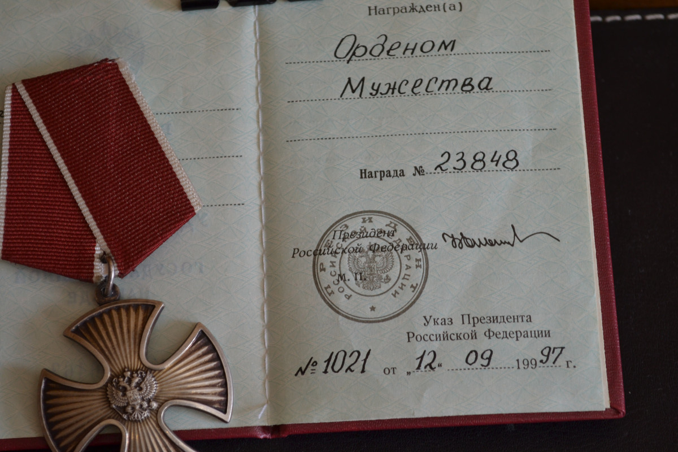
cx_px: 339
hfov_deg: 24.6
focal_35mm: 82
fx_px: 1554
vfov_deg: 16.6
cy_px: 226
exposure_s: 1/20
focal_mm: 55
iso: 400
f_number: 5.6
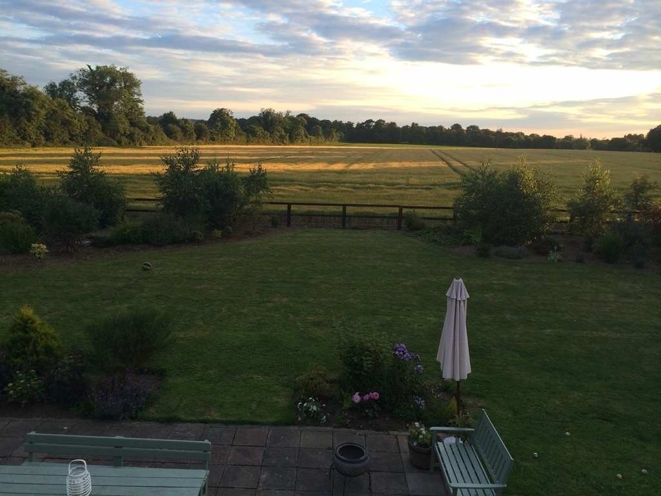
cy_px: 248
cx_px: 330
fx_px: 573
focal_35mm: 30
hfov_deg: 60.0
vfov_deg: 46.8
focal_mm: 4.12
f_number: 2.2
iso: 32
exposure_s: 1/275
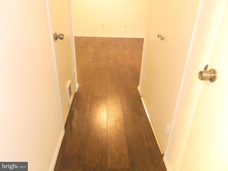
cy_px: 86
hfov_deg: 69.4
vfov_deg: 54.9
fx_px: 165
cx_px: 114
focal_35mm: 25
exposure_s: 1/15
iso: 400
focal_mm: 4.5
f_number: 3.1
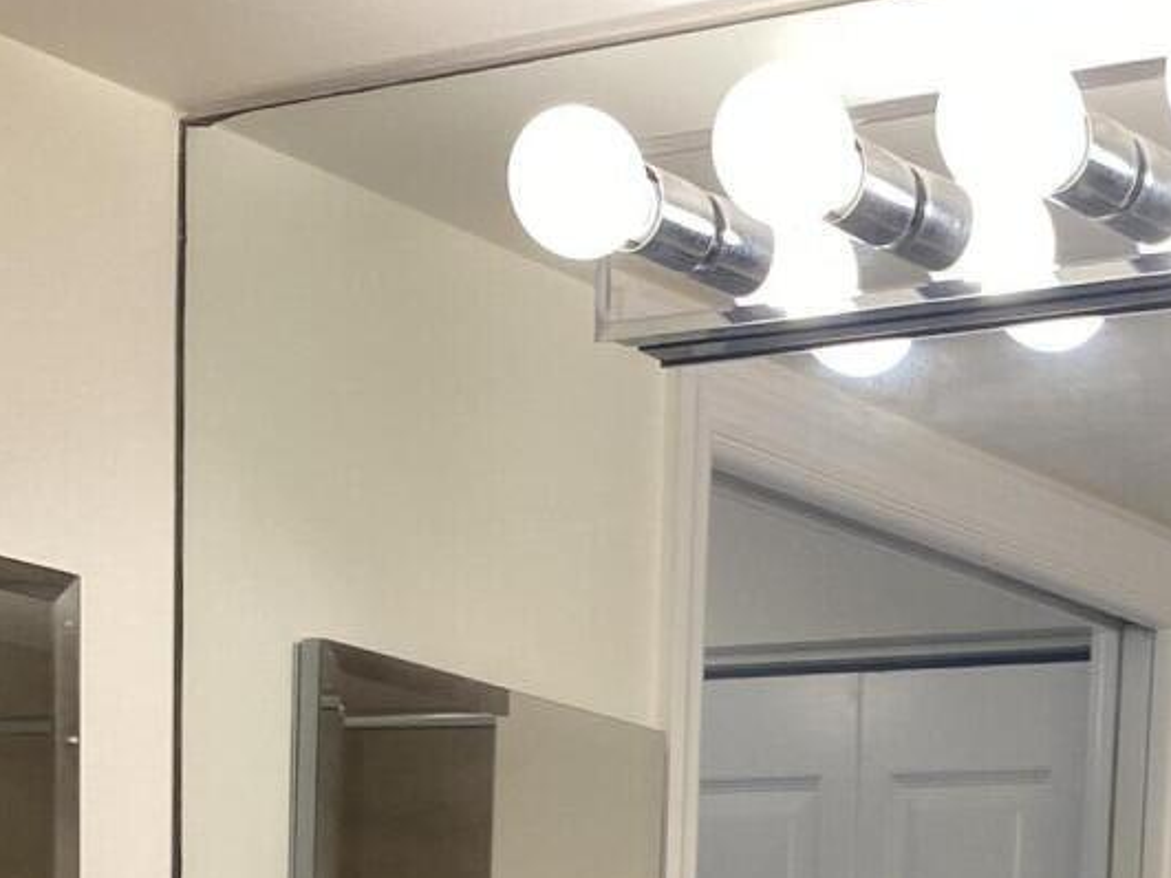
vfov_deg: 12.6
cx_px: 1189
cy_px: 1913
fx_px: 3314
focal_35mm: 98
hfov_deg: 19.4
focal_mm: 4.25
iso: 40
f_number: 1.8
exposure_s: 1/120
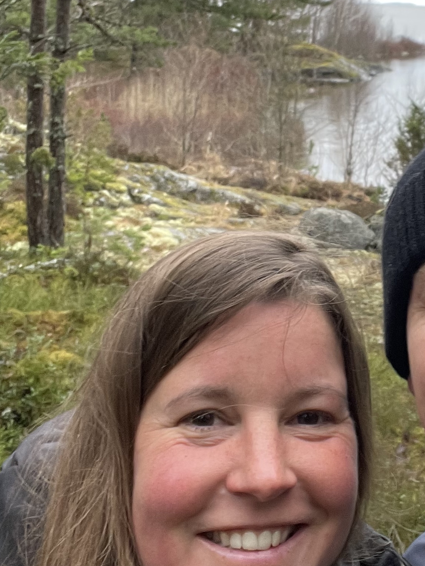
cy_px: 173
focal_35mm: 62
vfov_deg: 30.9
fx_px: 1015
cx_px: 407
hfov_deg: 22.9
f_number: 2.2
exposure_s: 1/74
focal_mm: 2.71
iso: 100
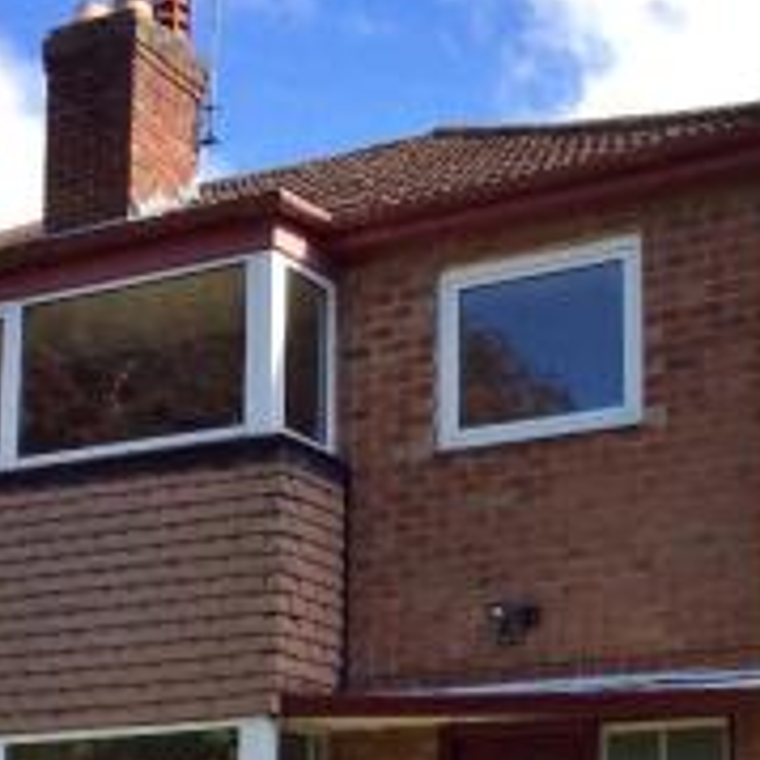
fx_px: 1714
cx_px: 548
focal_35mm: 69
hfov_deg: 24.8
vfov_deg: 23.9
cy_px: 758
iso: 32
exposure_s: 1/715
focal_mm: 3.3
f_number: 2.4
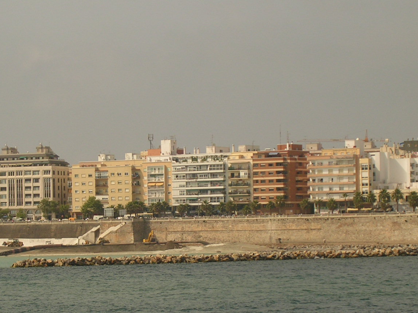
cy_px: 209
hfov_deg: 12.9
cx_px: 163
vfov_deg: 9.7
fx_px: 1848
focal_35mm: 153
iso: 50
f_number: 4.8
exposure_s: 1/656
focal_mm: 16.7
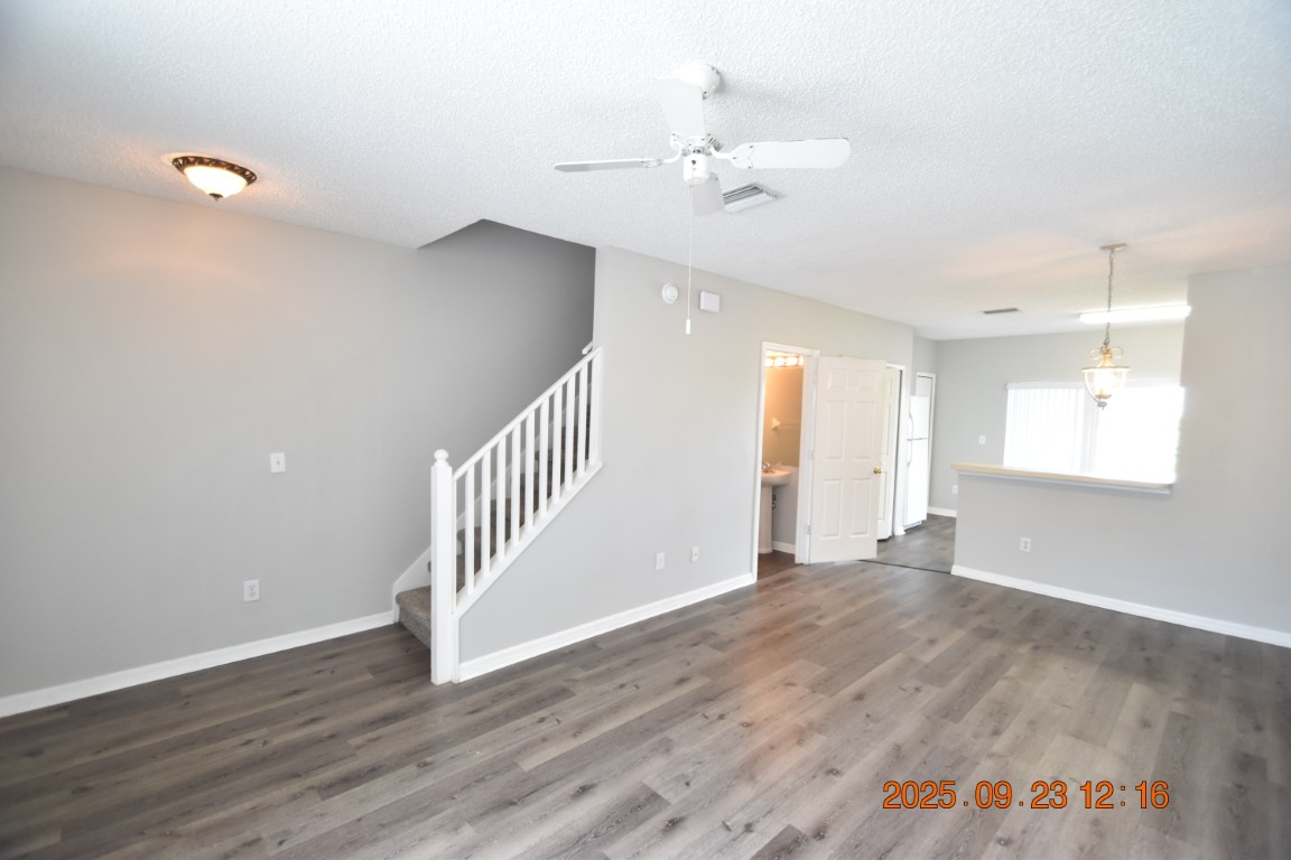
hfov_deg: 100.4
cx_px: 646
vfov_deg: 77.3
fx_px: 538
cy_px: 430
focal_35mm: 15
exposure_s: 1/60
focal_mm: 10
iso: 800
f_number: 3.5
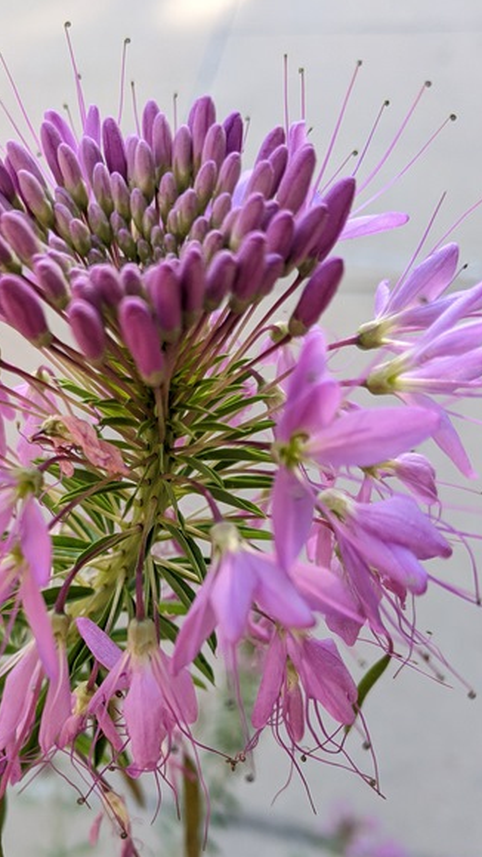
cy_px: 555
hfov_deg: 30.2
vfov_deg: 50.9
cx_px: 157
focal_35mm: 39
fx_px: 885
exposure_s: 1/261
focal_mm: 4.44
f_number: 1.8
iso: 57
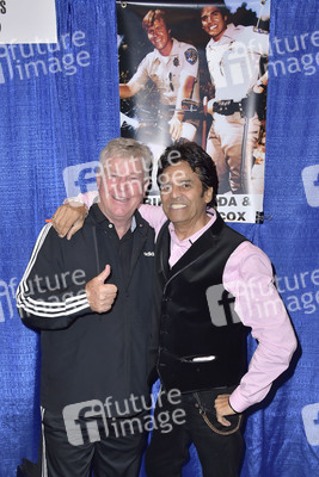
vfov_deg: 54.4
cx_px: 160
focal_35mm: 35
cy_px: 238
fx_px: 465
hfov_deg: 37.9
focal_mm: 35
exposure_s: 1/250
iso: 320
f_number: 7.1
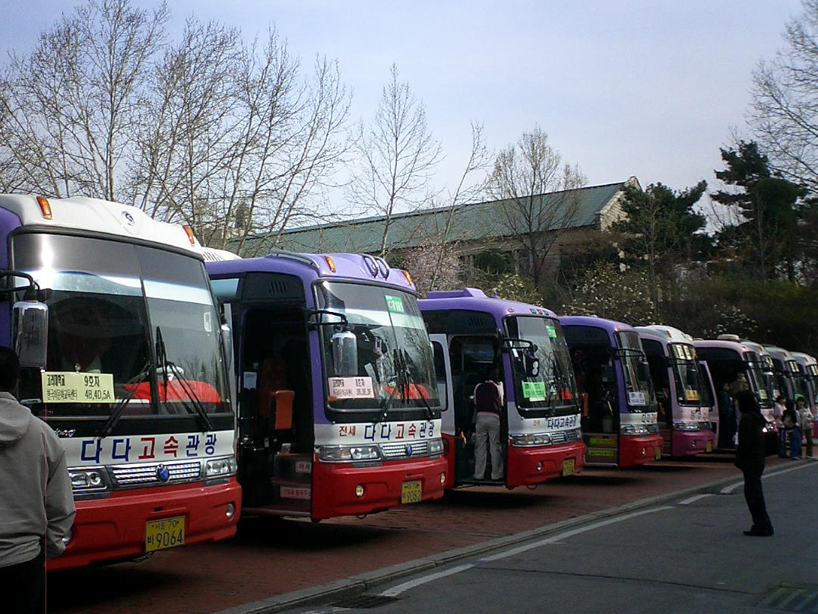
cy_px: 312
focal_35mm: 44
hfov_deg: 42.8
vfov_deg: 32.9
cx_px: 345
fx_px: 1040
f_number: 3.5
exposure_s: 1/1000
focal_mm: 5.6
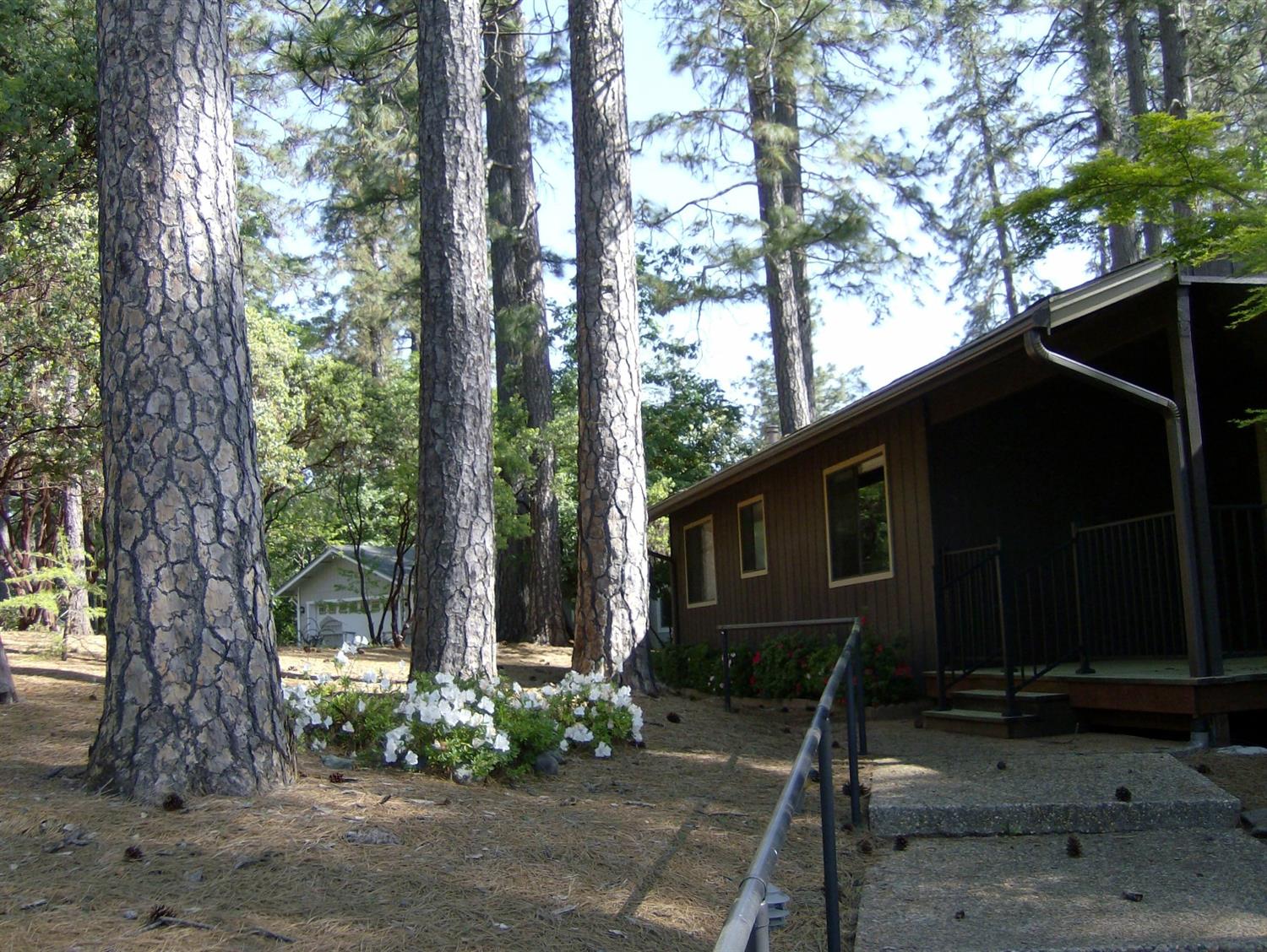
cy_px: 476
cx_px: 634
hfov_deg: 51.3
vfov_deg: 39.7
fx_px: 1319
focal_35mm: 36
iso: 100
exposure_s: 1/365
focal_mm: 6
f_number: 2.8
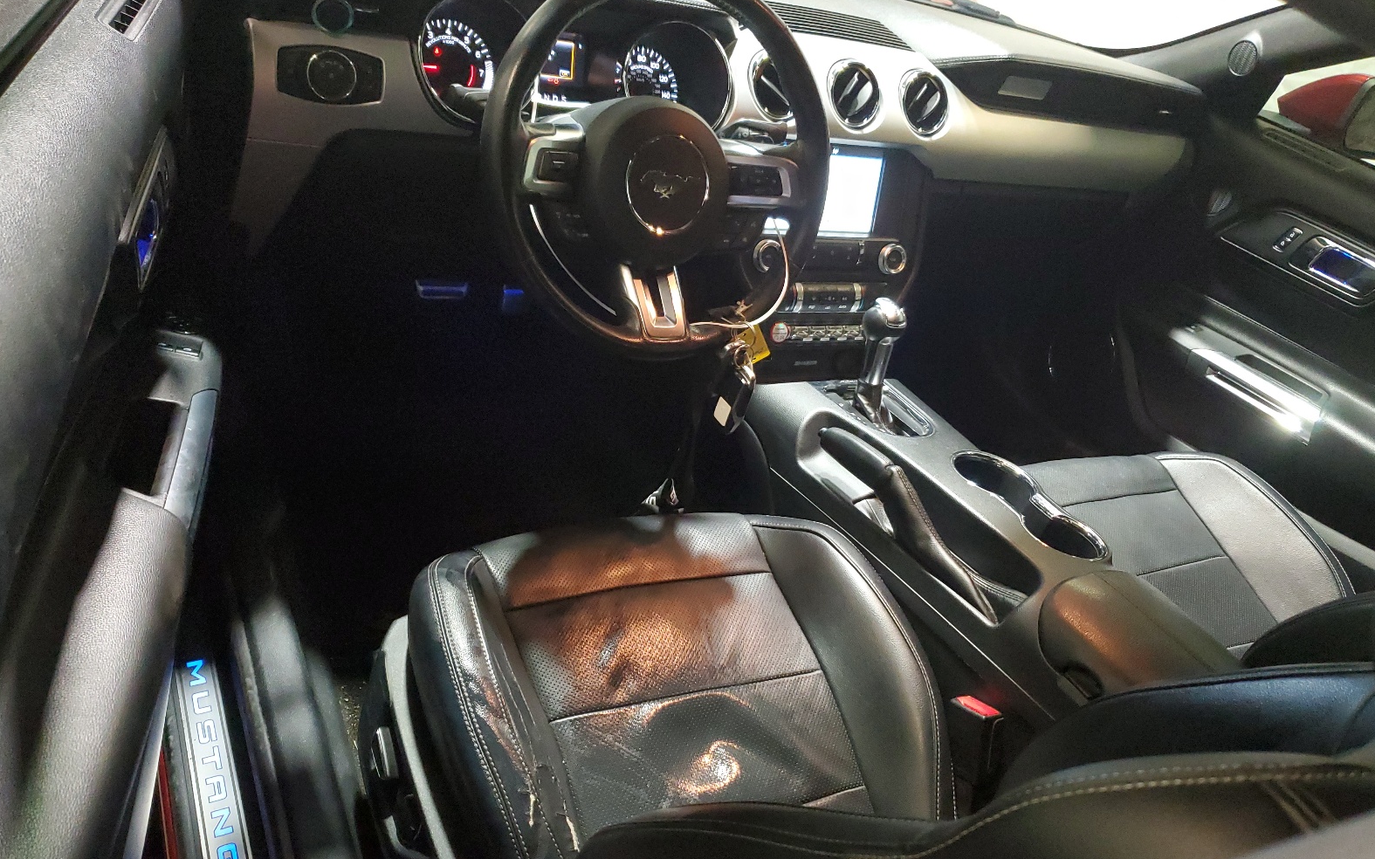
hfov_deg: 66.5
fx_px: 1049
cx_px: 684
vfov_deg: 44.5
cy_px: 450
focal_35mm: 28
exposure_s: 1/60.2
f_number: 1.5
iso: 402
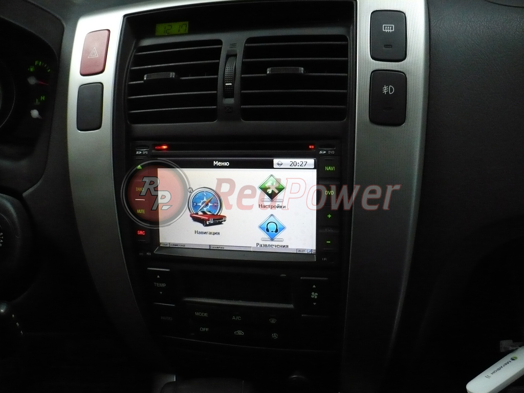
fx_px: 560
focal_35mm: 37
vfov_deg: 38.7
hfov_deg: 50.1
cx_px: 262
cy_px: 196
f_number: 2.8
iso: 400
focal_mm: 6.1
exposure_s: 1/30
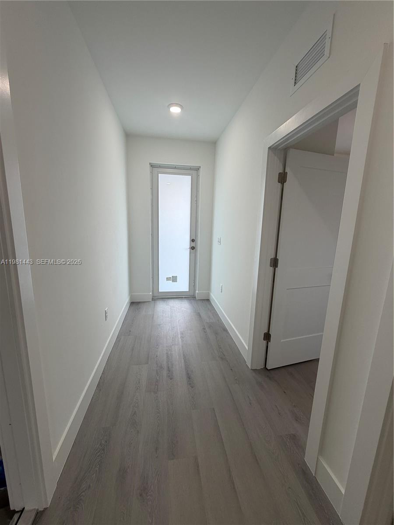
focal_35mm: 14
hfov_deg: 85.7
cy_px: 262
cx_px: 197
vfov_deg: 102.1
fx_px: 212
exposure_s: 1/120
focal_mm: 2.22
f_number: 2.2
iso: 100
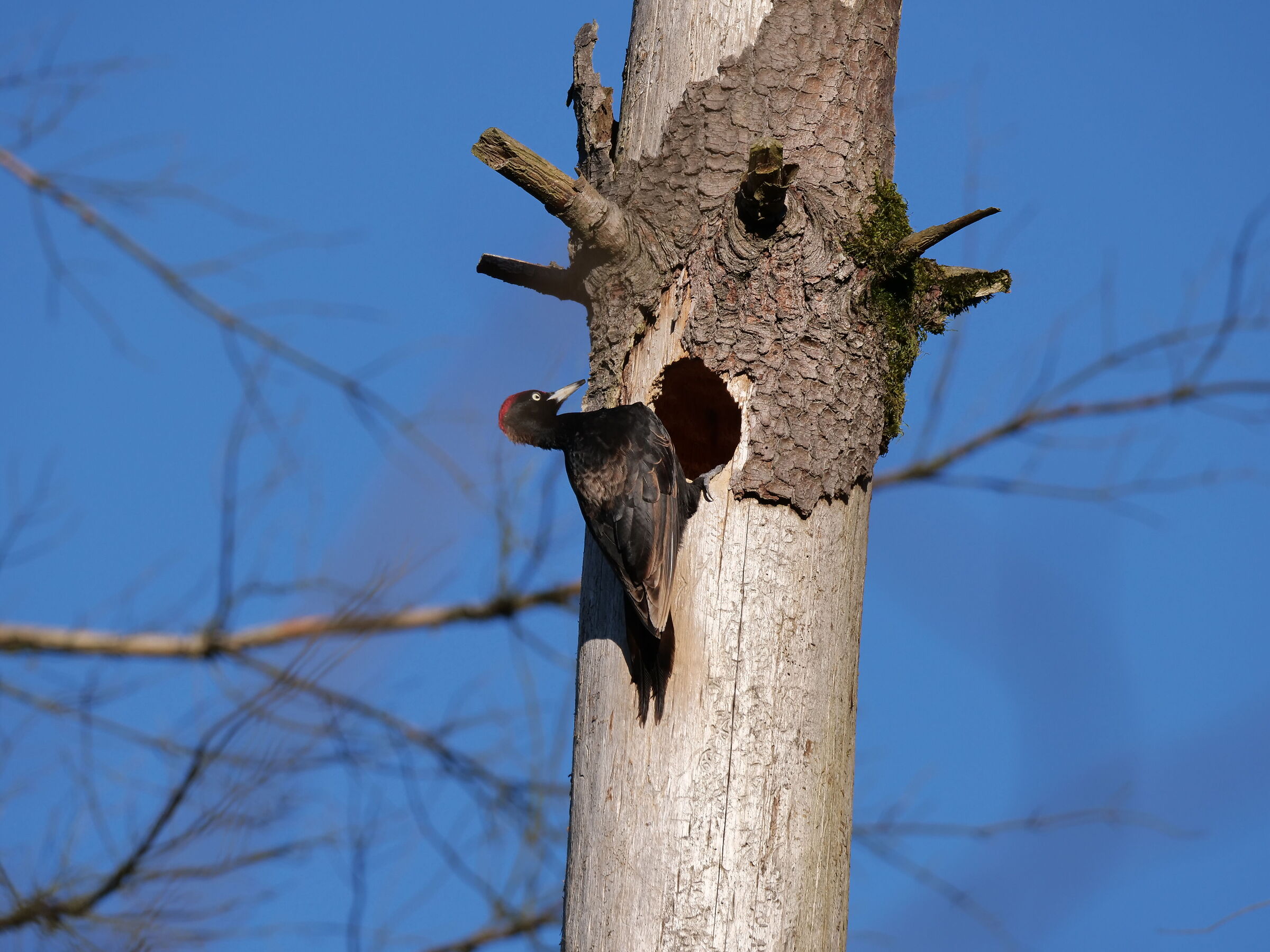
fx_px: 22013
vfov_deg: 2.5
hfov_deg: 3.3
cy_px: 476
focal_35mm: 600
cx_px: 635
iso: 250
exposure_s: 1/640
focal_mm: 300
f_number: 8
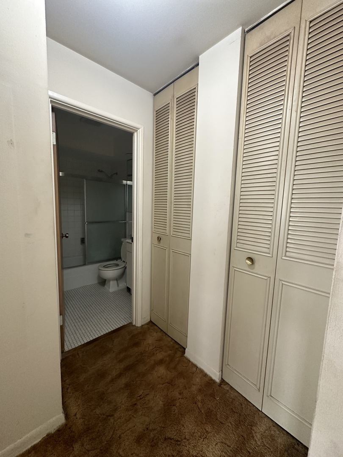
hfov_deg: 85.7
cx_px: 172
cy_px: 228
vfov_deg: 102.1
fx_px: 185
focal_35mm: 14
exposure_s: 1/60
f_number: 2.2
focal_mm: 2.22
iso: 320
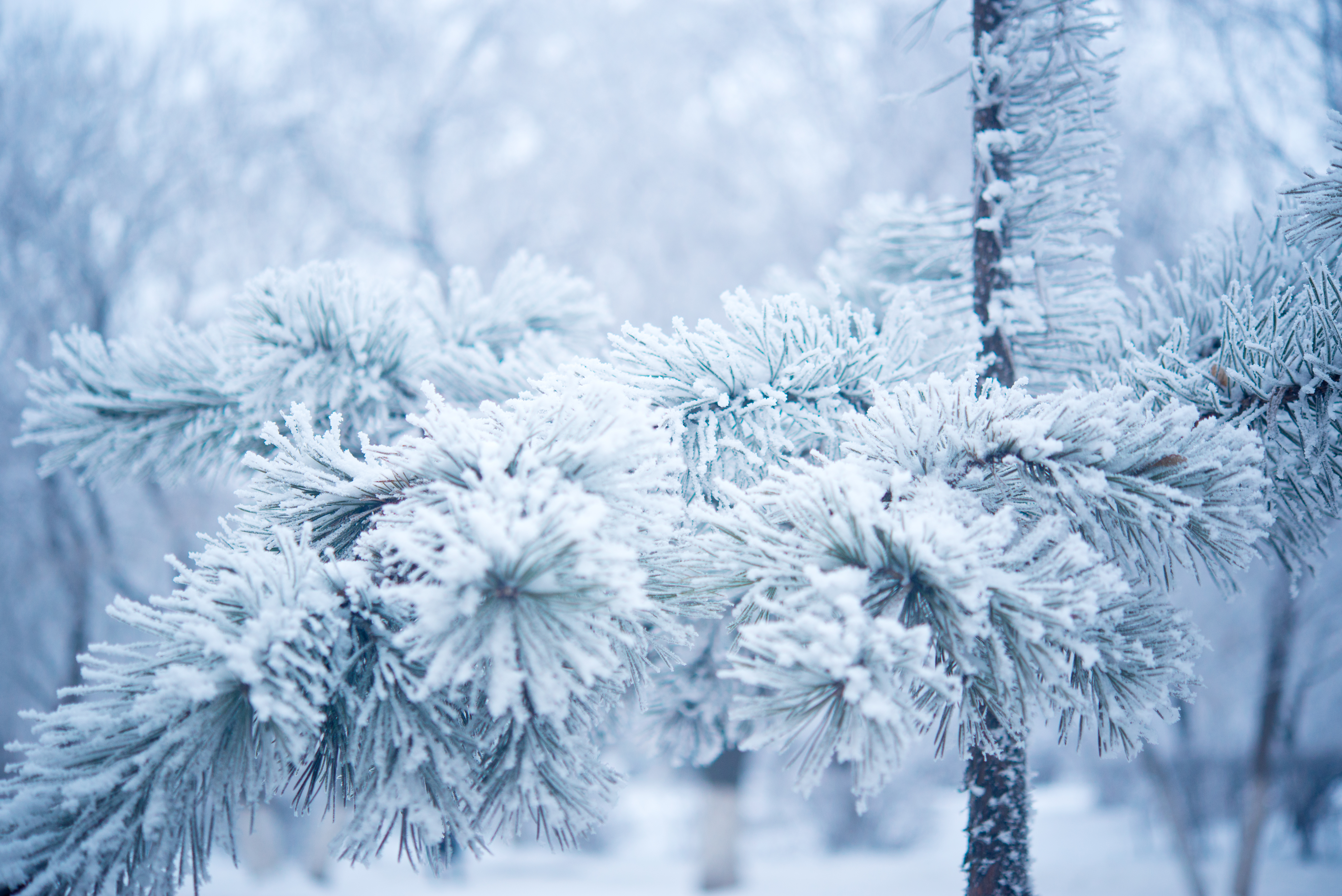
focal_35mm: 60
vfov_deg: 22.6
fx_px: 2237
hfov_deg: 33.4
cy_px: 448
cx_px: 671
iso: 200
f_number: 2.8
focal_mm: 60
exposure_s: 1/500
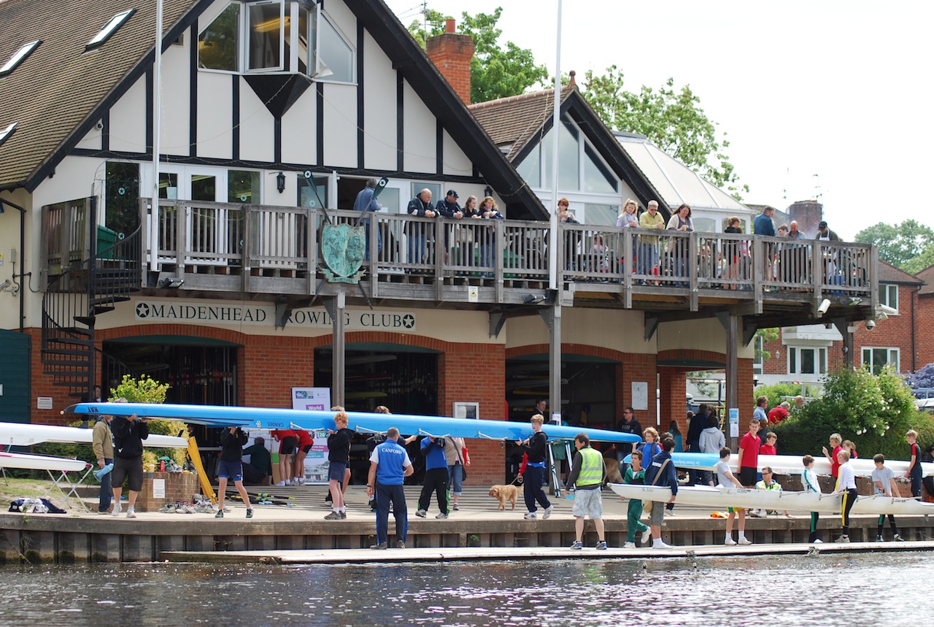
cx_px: 467
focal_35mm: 105
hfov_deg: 19.4
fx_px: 2730
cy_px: 314
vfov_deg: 13.1
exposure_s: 1/400
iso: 200
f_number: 5
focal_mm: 70
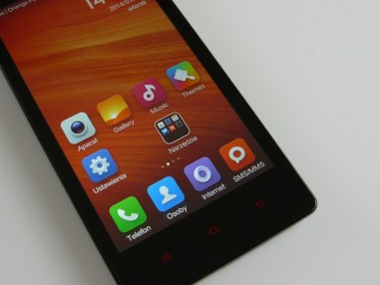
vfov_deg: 28.0
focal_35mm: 52
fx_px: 571
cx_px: 136
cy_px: 110
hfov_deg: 36.5
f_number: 2.8
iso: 100
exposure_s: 1/50
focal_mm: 5.5
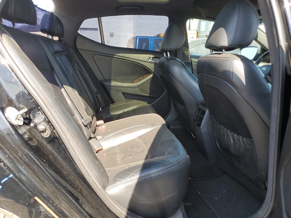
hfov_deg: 67.3
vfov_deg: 53.1
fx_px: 219
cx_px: 146
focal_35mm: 26
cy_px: 109
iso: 50
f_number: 1.5
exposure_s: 1/286
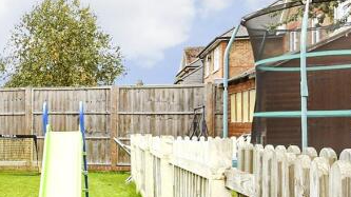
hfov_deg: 29.8
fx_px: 540
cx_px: -89
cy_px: 132
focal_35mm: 58
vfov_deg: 20.6
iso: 160
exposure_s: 1/60
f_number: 8
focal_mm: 12
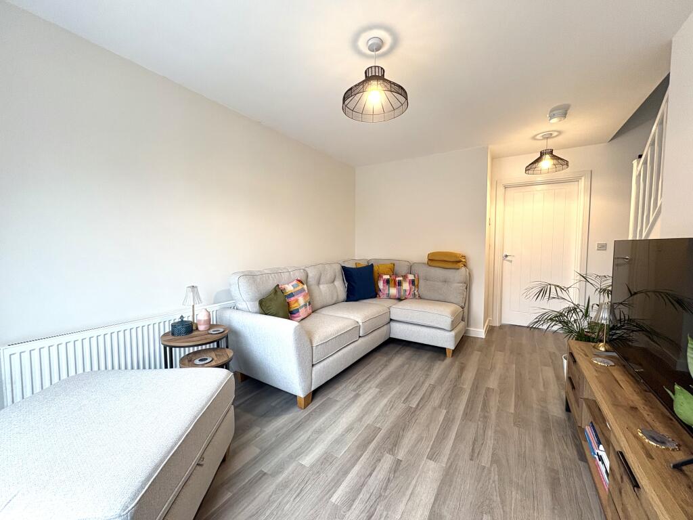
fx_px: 280
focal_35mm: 14
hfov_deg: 102.1
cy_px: 260
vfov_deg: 85.7
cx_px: 346
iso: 250
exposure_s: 1/70
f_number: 2.2
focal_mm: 2.22
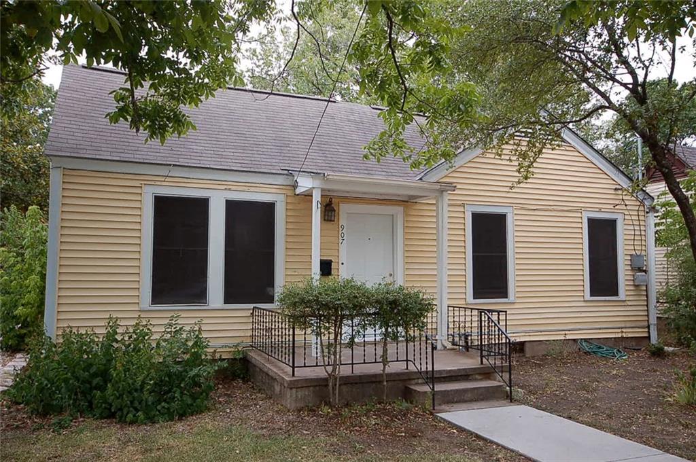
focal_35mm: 30
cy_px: 231
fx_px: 579
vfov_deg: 43.5
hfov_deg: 62.0
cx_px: 348
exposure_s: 1/125
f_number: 5.6
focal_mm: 20
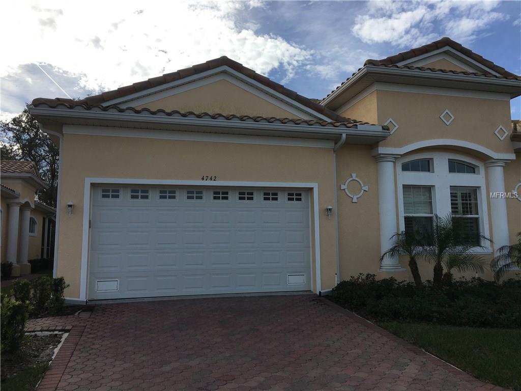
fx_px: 436
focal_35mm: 29
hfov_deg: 61.7
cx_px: 260
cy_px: 196
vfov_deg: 48.2
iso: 25
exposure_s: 1/1876
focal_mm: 4.15
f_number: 2.2
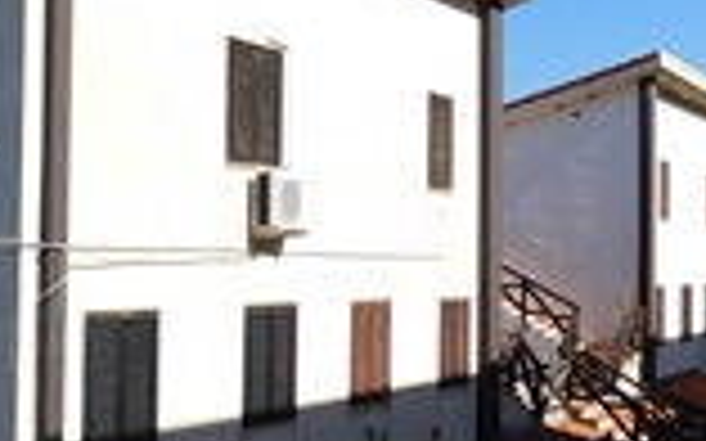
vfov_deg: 21.6
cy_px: 238
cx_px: 43
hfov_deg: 32.0
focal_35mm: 60
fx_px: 1154
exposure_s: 1/500
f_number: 6
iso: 125
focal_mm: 4
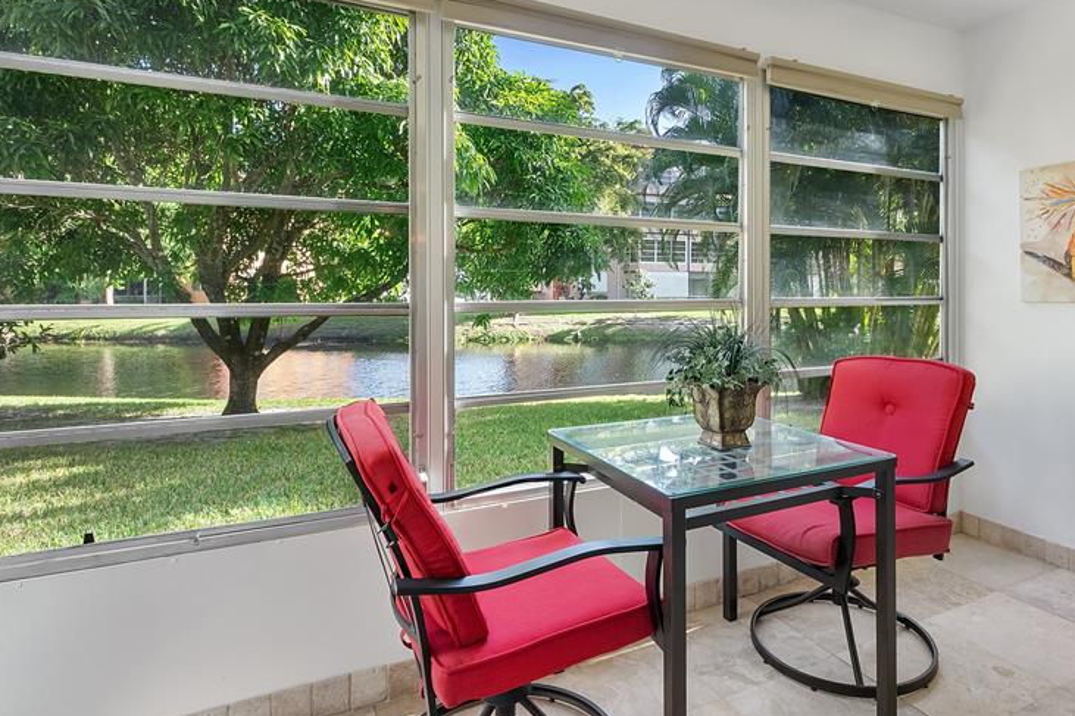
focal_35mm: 21
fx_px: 627
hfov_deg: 80.7
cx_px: 613
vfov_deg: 59.0
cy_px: 284
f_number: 8
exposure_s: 1/125
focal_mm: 10
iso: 800
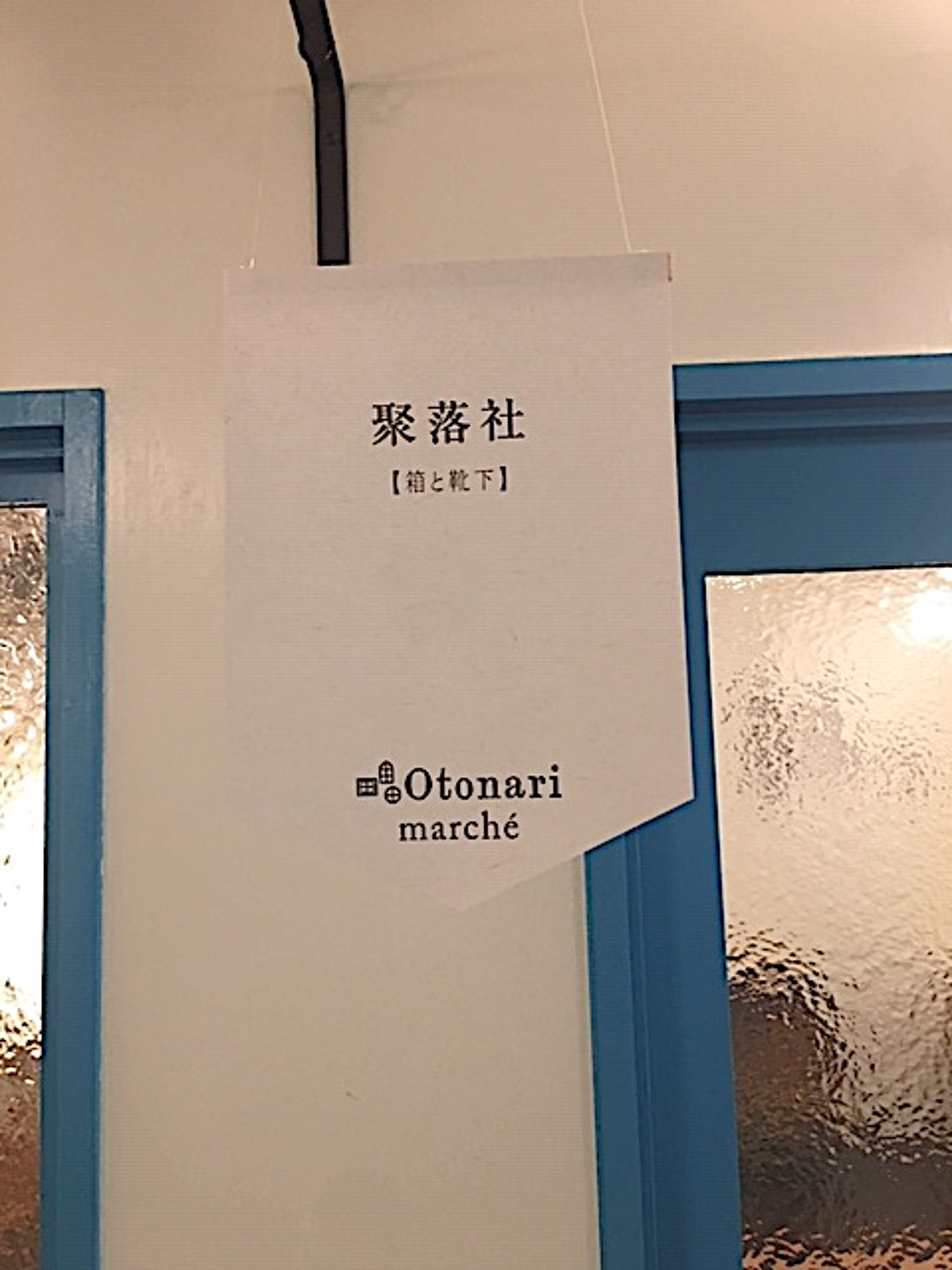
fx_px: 1063
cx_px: 476
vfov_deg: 61.7
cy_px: 635
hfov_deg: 48.2
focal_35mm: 29
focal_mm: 4.15
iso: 80
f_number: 2.2
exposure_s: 1/15
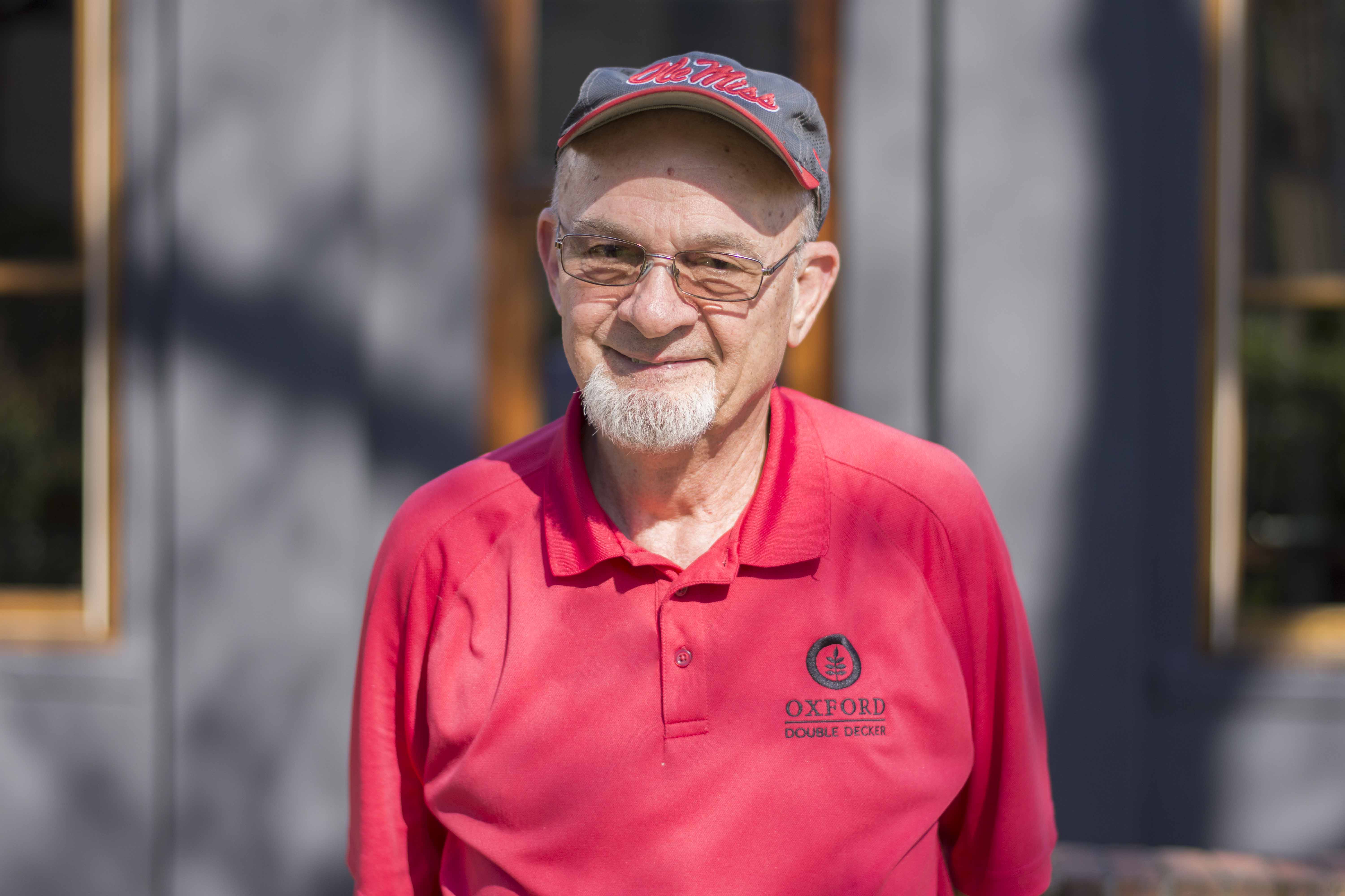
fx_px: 2802
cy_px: 448
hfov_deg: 27.0
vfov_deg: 18.2
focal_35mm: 75
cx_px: 672
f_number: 1.8
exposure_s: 1/2500
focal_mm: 50
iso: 100
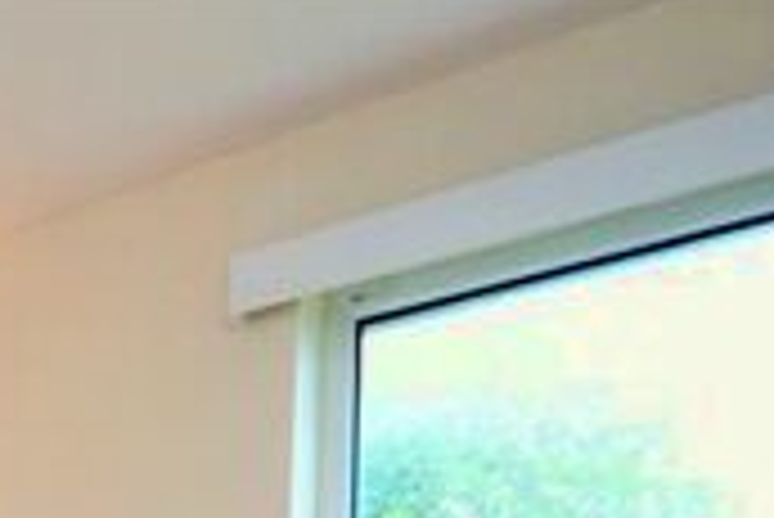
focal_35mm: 61
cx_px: -716
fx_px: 1313
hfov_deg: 20.0
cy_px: 1038
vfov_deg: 16.7
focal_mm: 10
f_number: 5
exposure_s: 1/40
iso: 100
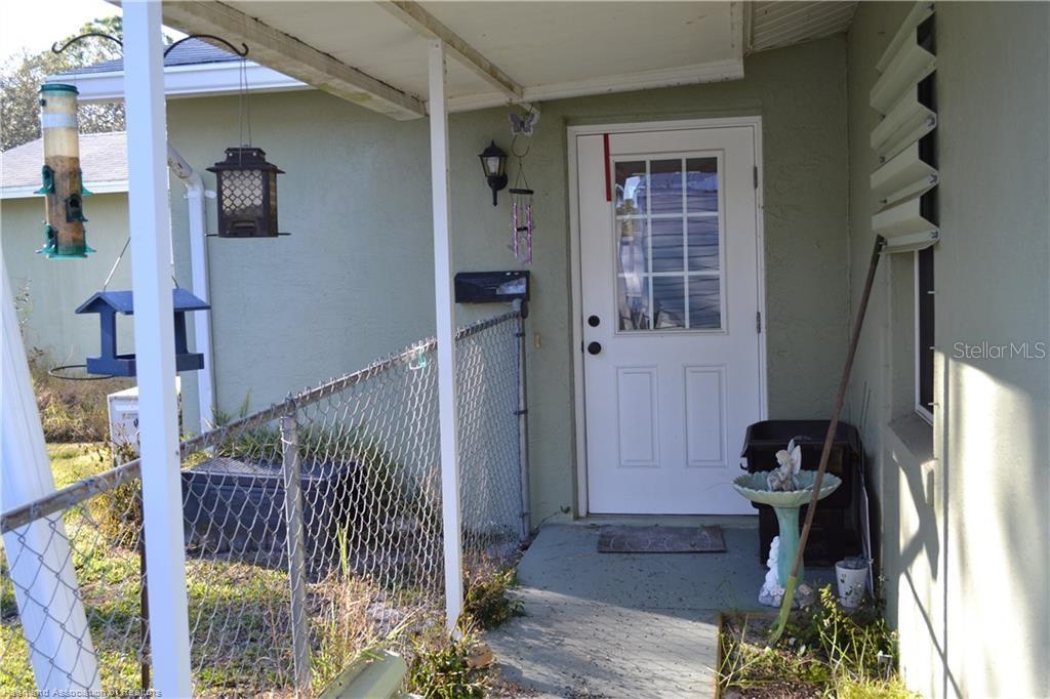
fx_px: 1050
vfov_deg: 36.8
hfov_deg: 53.1
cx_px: 525
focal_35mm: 36
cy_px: 350
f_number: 5.6
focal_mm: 24
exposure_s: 1/125
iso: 320
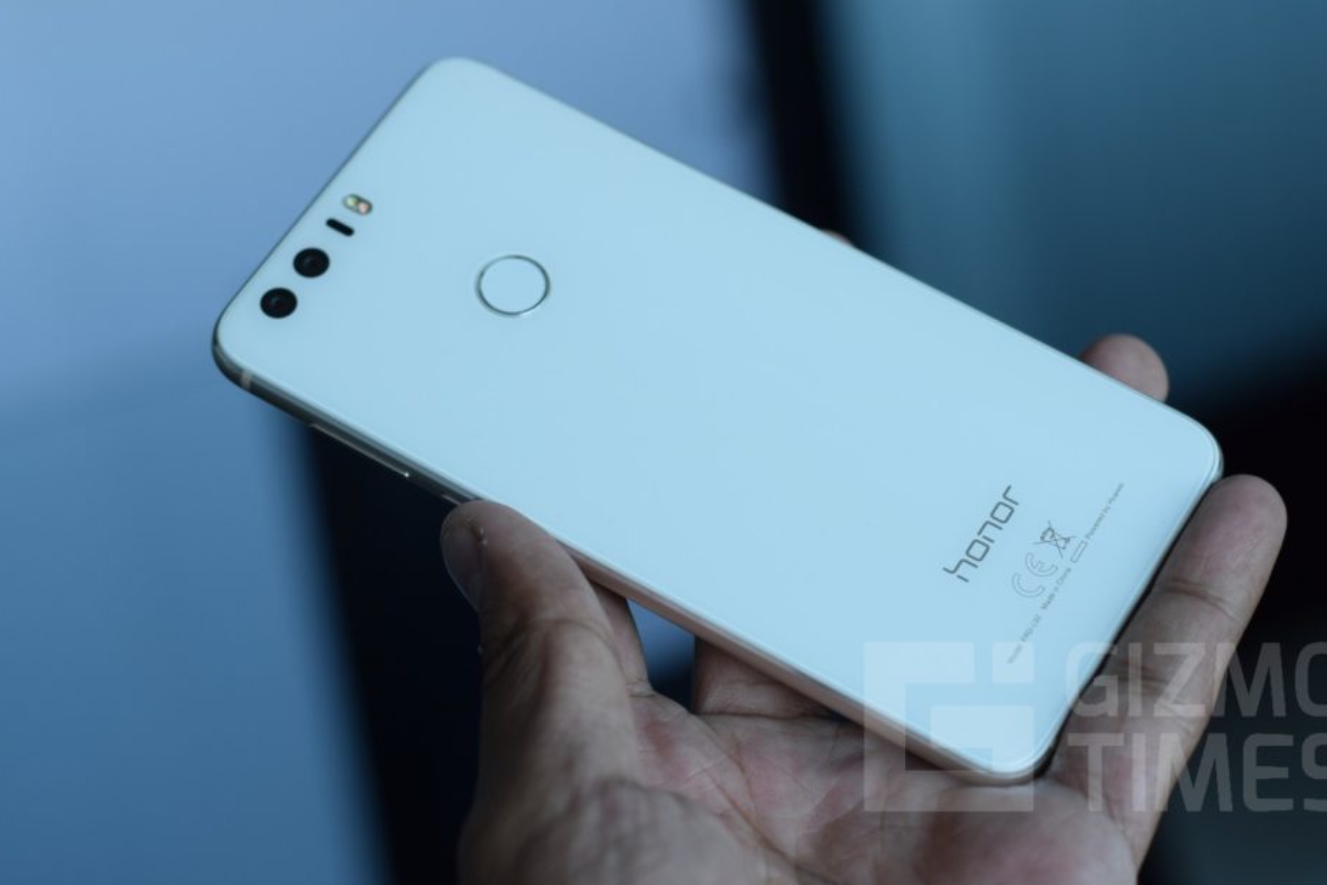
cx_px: 717
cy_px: 420
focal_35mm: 83
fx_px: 3060
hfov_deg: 24.5
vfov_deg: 16.5
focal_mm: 50
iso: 400
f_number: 4
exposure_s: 1/60
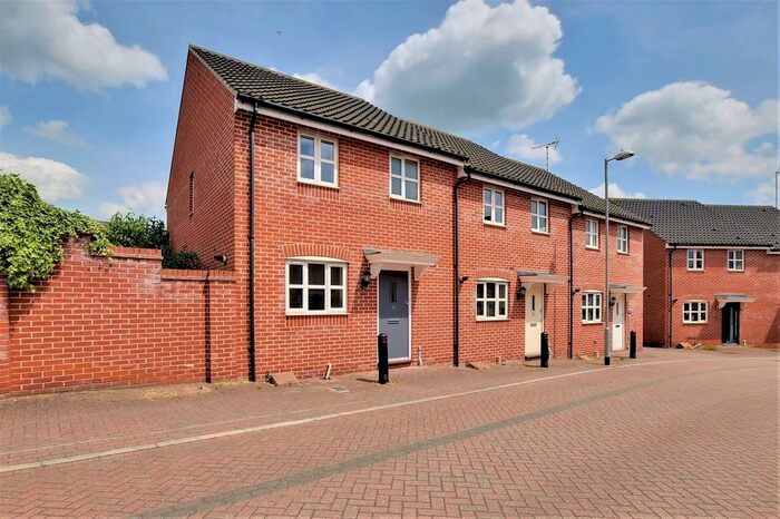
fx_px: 325
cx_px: 390
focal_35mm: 15
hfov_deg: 100.4
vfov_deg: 77.3
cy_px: 260
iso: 100
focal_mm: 10
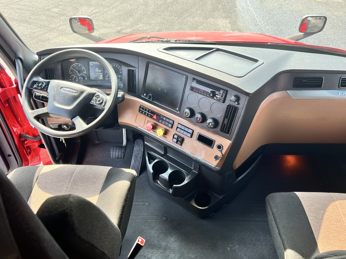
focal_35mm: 27
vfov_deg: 51.3
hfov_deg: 65.3
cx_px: 171
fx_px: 270
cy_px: 126
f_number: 1.5
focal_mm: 5.7
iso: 50
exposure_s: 1/340
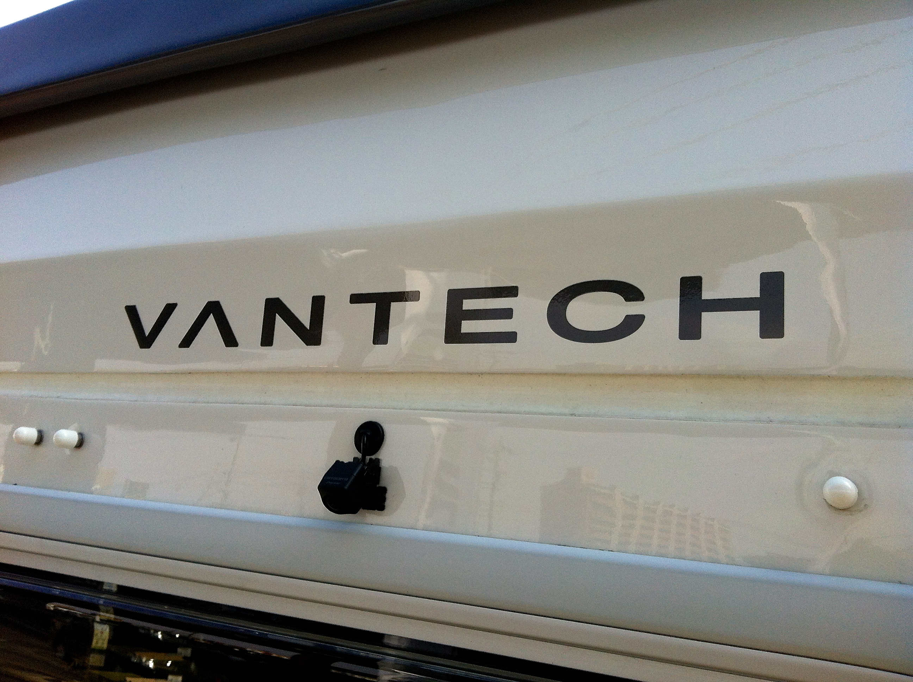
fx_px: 922
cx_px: 456
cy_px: 341
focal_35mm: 35
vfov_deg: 40.6
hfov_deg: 52.7
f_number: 2.8
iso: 80
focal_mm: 3.85
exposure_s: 1/794
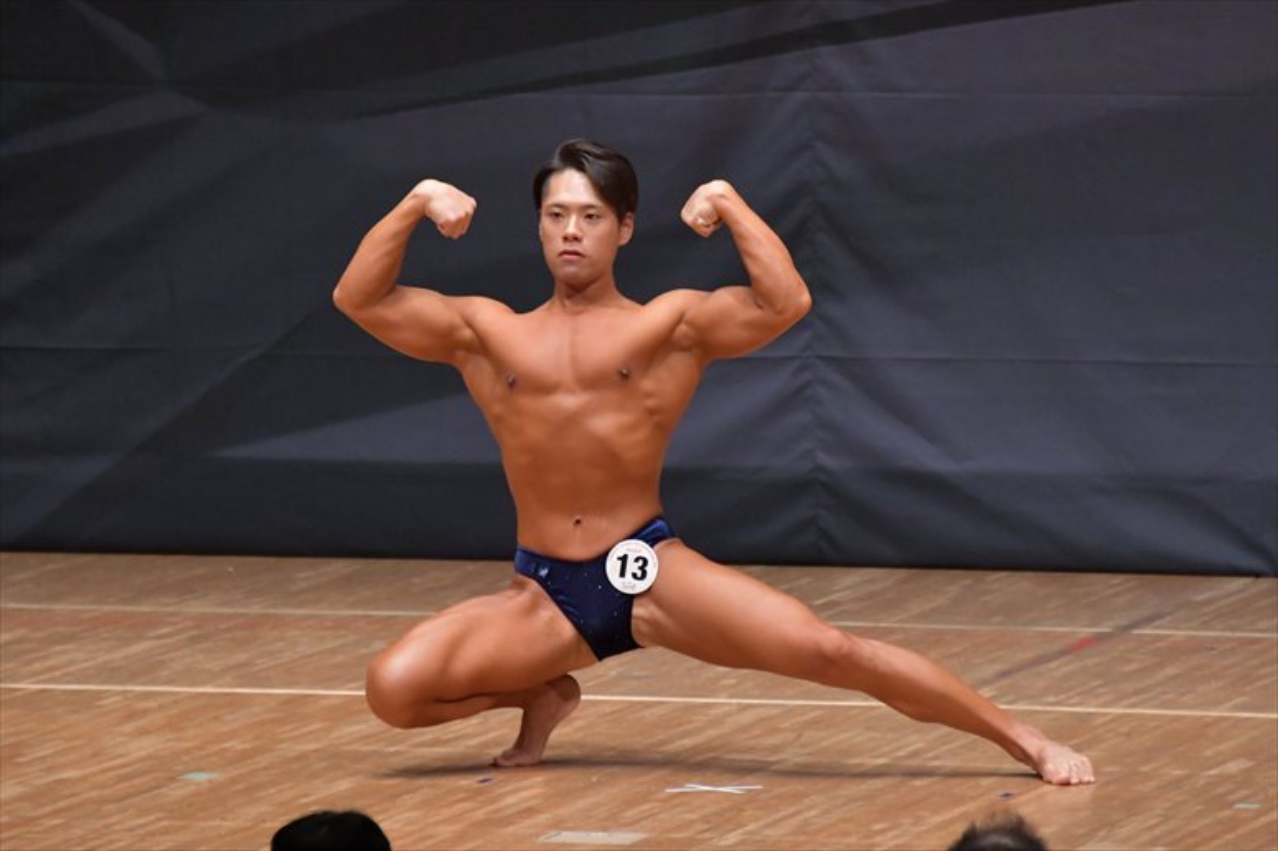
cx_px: 639
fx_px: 13306
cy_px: 426
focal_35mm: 375
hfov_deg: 5.5
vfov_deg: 3.7
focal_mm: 250
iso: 6400
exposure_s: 1/400
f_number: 5.6
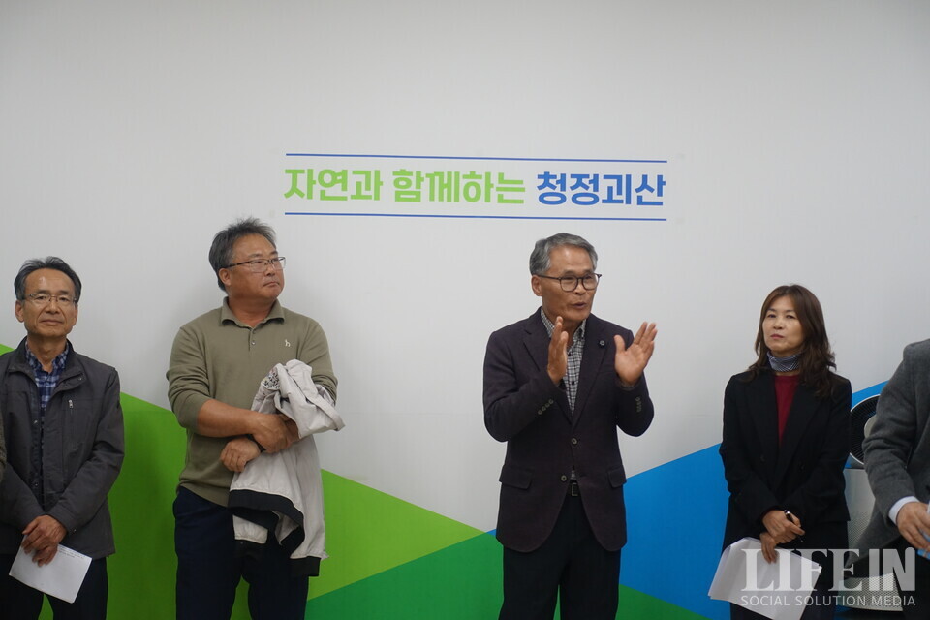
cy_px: 310
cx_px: 465
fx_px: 1808
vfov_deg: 19.5
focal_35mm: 70
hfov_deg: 28.8
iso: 500
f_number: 2.8
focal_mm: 25.7
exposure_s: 1/125
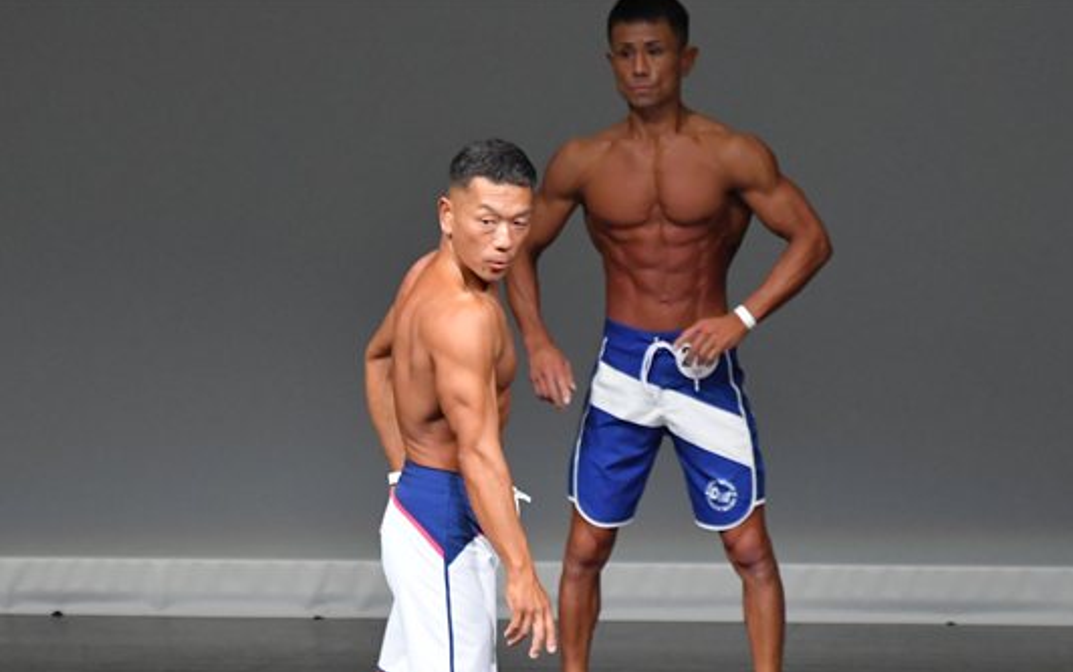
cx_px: 554
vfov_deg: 2.6
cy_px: 515
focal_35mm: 512
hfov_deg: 4.1
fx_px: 14979
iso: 5000
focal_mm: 230
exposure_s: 1/400
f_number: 5.6
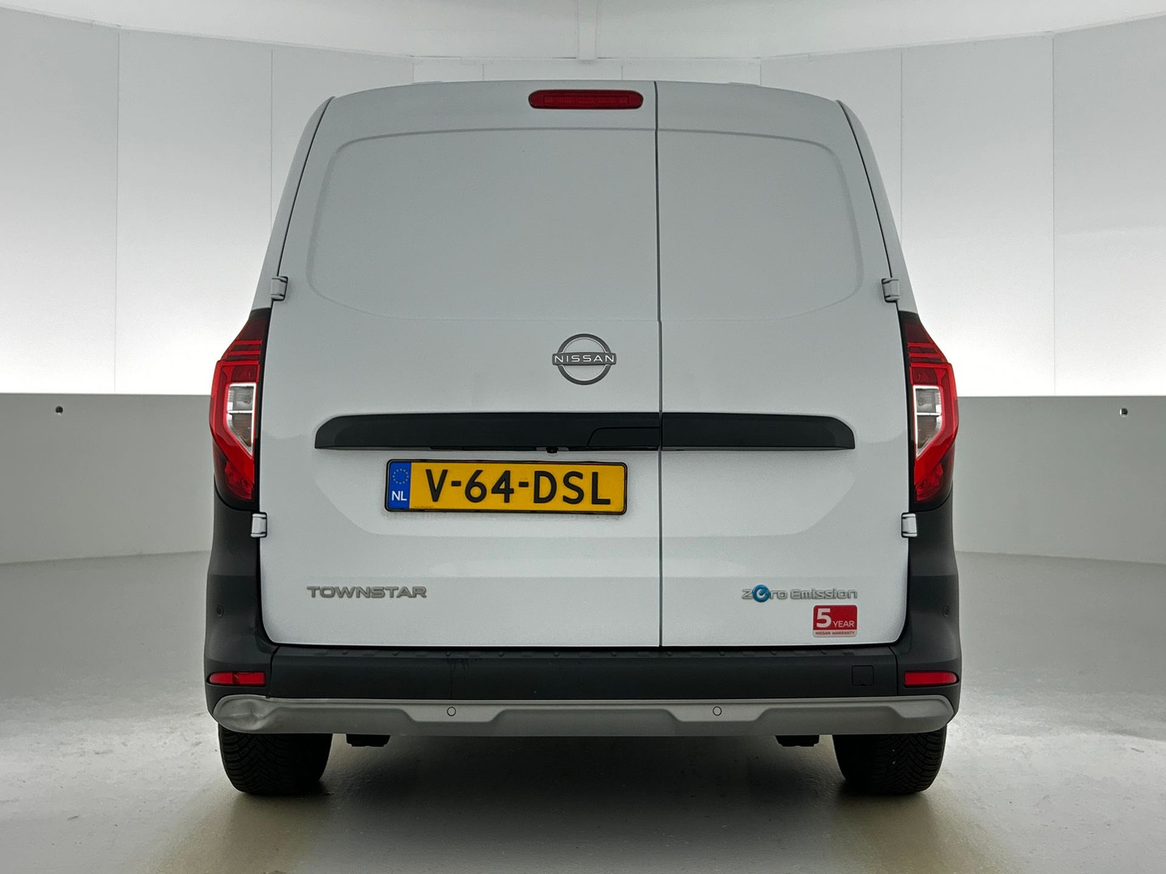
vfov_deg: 53.1
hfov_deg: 67.3
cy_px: 437
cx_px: 583
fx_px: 876
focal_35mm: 26
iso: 125
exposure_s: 1/120
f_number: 1.5
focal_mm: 5.7
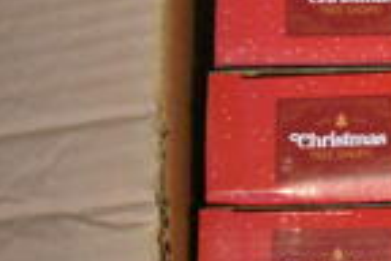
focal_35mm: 203
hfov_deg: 9.4
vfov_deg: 6.8
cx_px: 820
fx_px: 2205
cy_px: 87
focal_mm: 32
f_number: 4.5
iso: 5600
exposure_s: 1/125
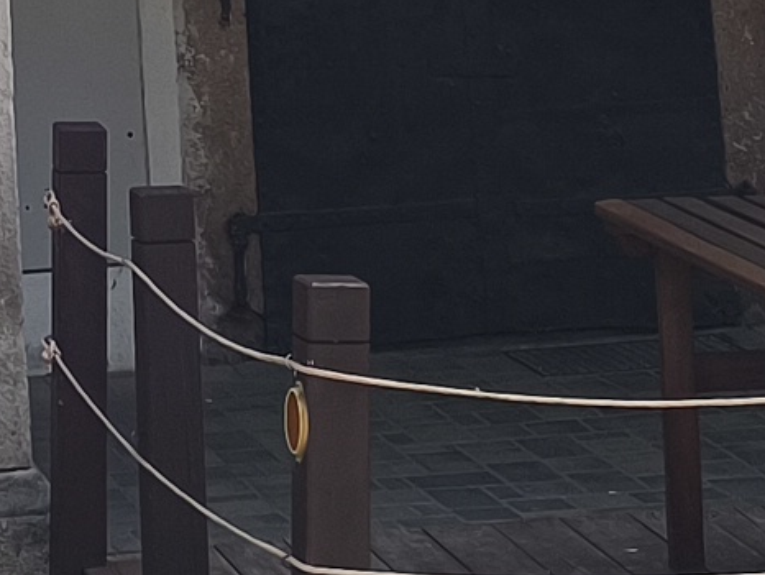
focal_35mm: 175
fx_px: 3869
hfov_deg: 11.2
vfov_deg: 7.4
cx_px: 18
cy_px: -1204
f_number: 1.7
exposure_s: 1/662
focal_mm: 4.71
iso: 50
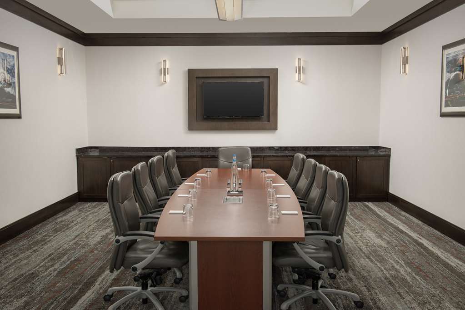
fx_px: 452
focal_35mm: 35
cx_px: 232
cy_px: 155
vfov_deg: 37.9
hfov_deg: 54.4
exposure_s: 1/160
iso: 250
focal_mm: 35
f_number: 11
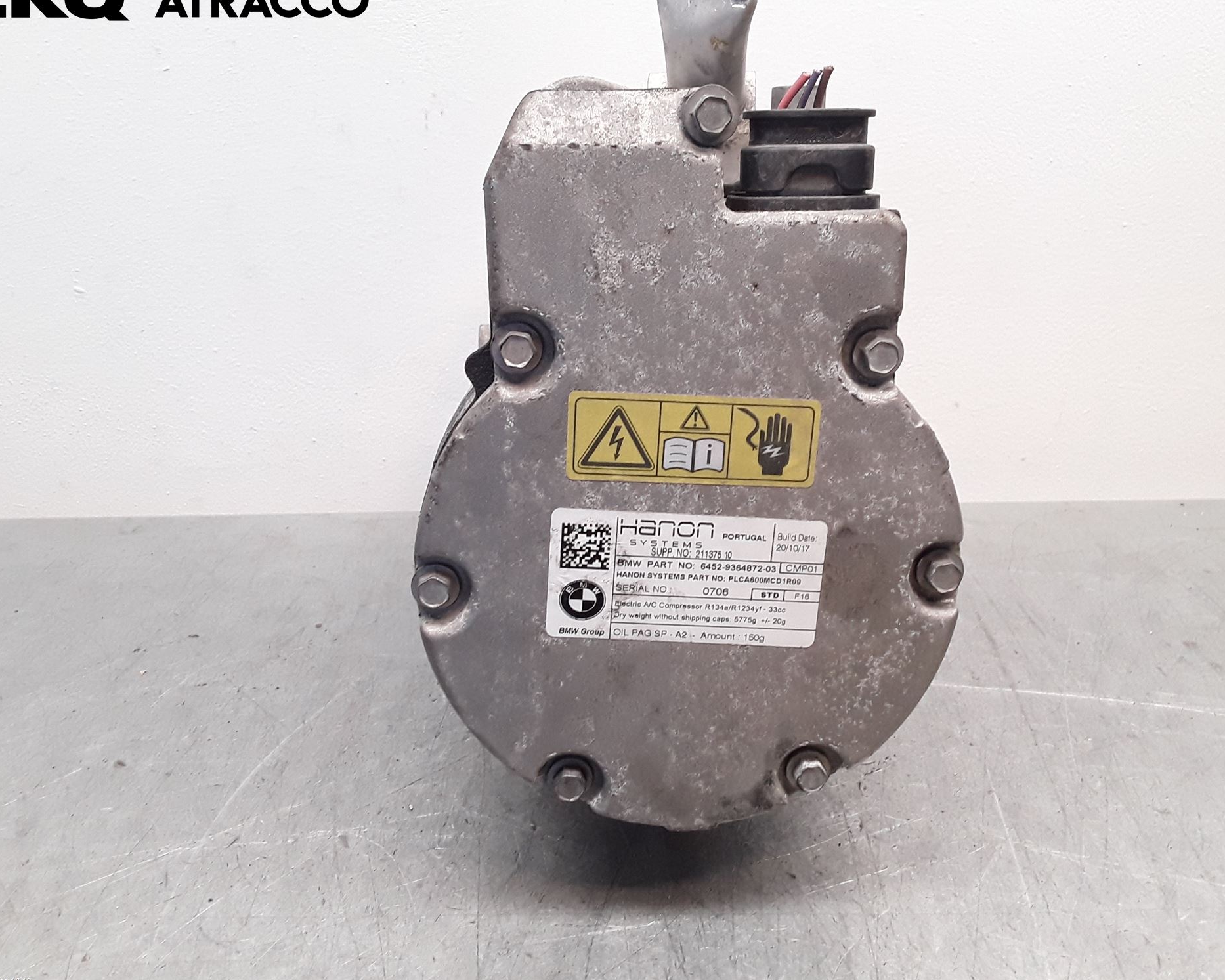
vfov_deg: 48.5
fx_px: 1088
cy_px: 482
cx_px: 637
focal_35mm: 30
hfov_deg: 58.7
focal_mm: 2.91
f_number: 1.9
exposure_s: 1/100
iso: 100
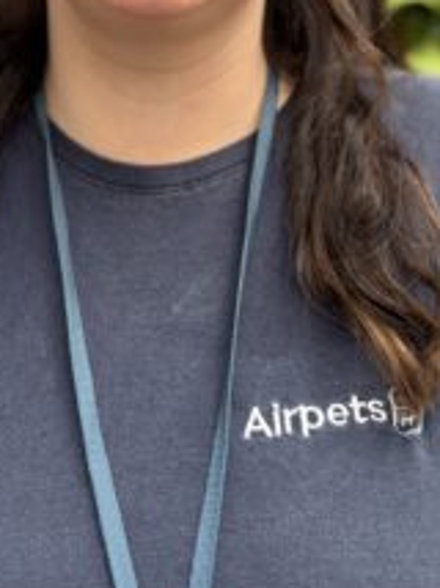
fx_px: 1240
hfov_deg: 20.1
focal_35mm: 73
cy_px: 85
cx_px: 160
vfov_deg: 26.0
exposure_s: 1/951
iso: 50
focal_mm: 5.96
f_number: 1.6
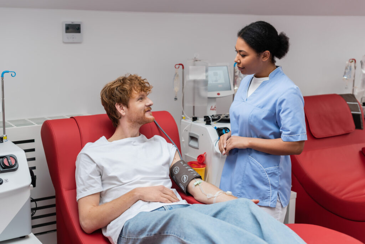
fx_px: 507
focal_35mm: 50
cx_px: 182
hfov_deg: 39.6
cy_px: 122
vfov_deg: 27.0
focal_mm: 50
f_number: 3.5
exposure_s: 1/160
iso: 200
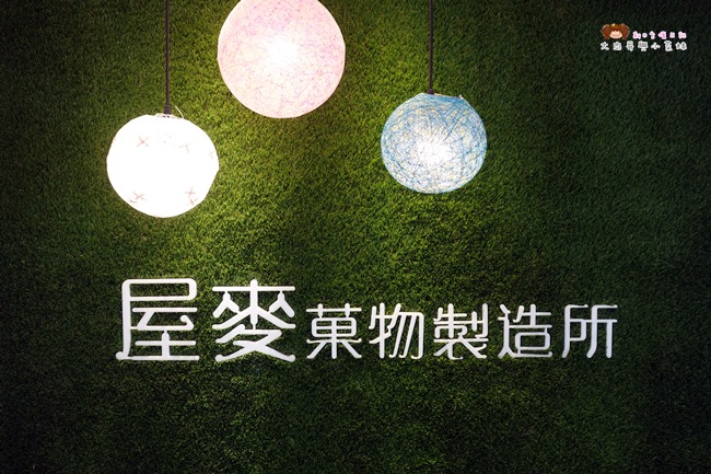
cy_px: 237
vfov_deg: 35.0
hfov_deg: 50.7
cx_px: 356
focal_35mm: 38
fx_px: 750
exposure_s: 1/40
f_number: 4
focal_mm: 14.23
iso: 160
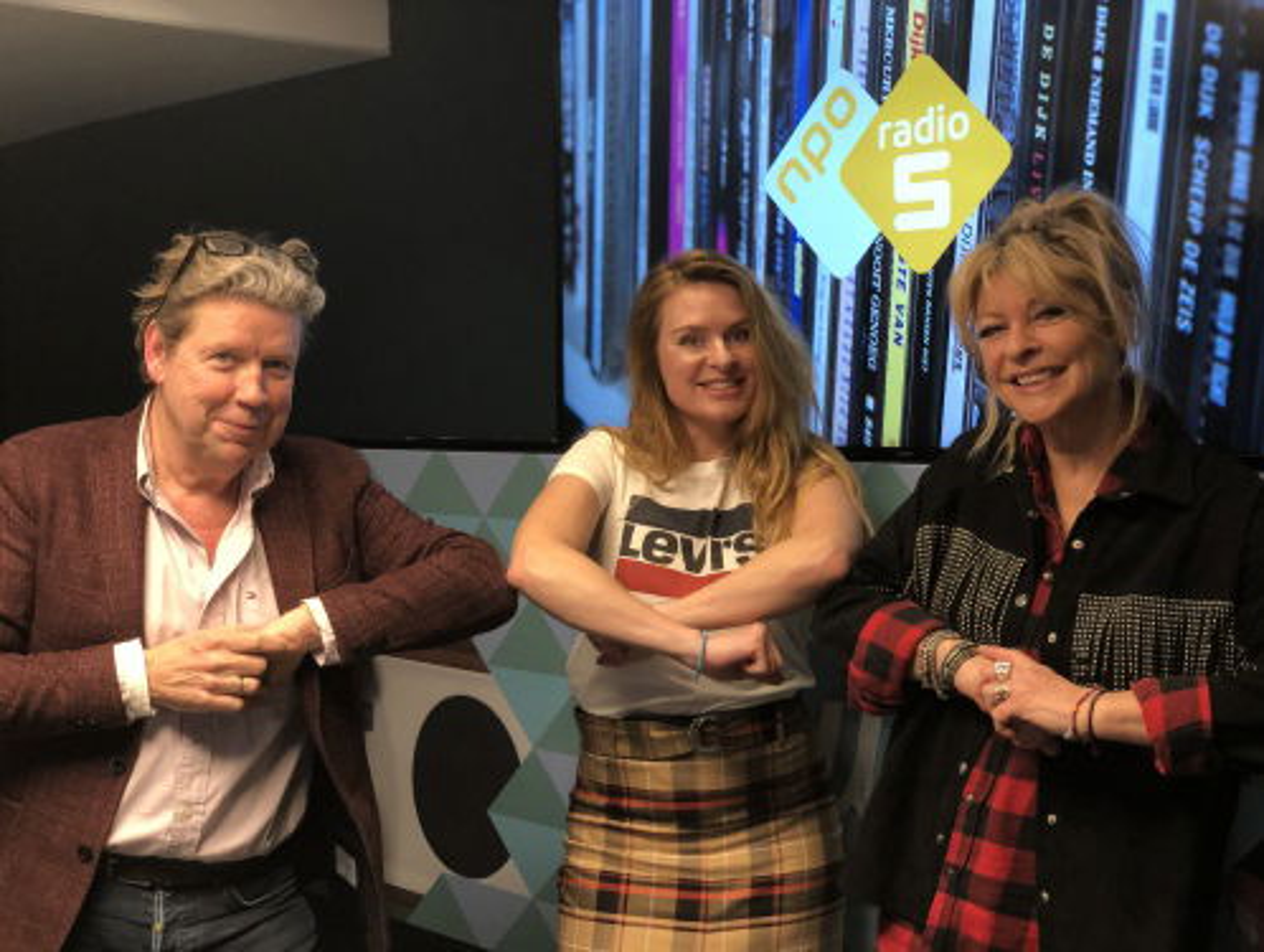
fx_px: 1902
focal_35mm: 52
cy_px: 476
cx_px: 632
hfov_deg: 36.8
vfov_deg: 28.1
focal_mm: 6
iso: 125
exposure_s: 1/50
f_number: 2.4
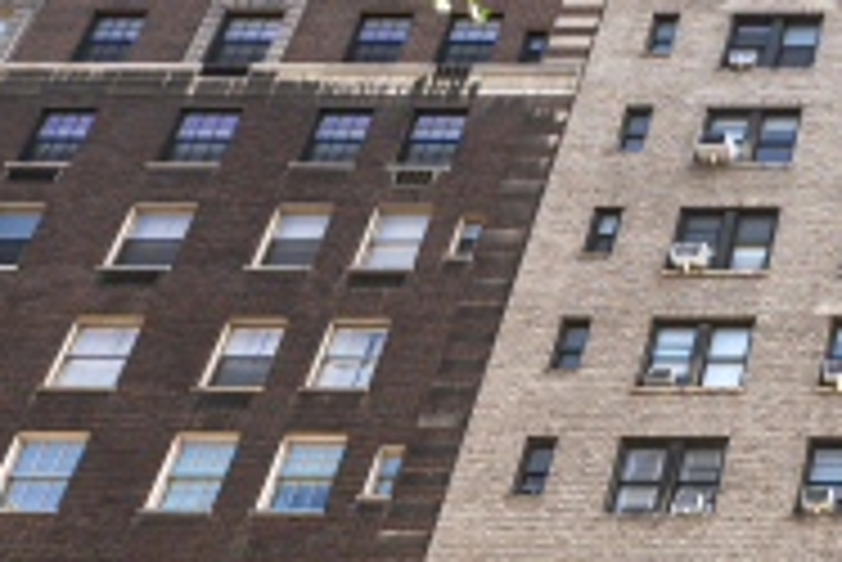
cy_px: 805
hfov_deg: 21.7
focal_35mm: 72
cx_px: 1371
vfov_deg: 17.3
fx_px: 1685
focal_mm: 14
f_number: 5.6
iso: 50
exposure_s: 1/125
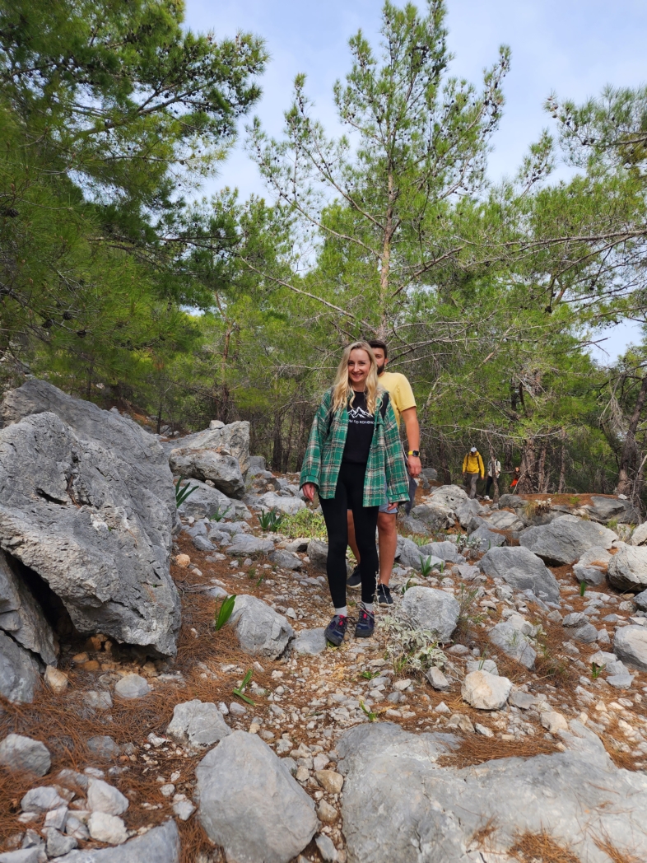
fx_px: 573
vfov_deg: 73.9
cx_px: 324
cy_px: 432
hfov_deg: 58.9
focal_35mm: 23
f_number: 1.8
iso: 12
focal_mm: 6.4
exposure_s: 1/652
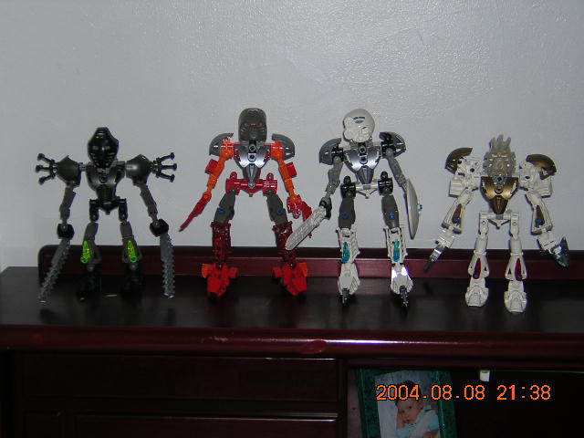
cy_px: 219
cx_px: 292
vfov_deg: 19.9
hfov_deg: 26.3
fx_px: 1248
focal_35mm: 74
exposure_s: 1/60.1
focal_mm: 9.6
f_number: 3.8
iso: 100
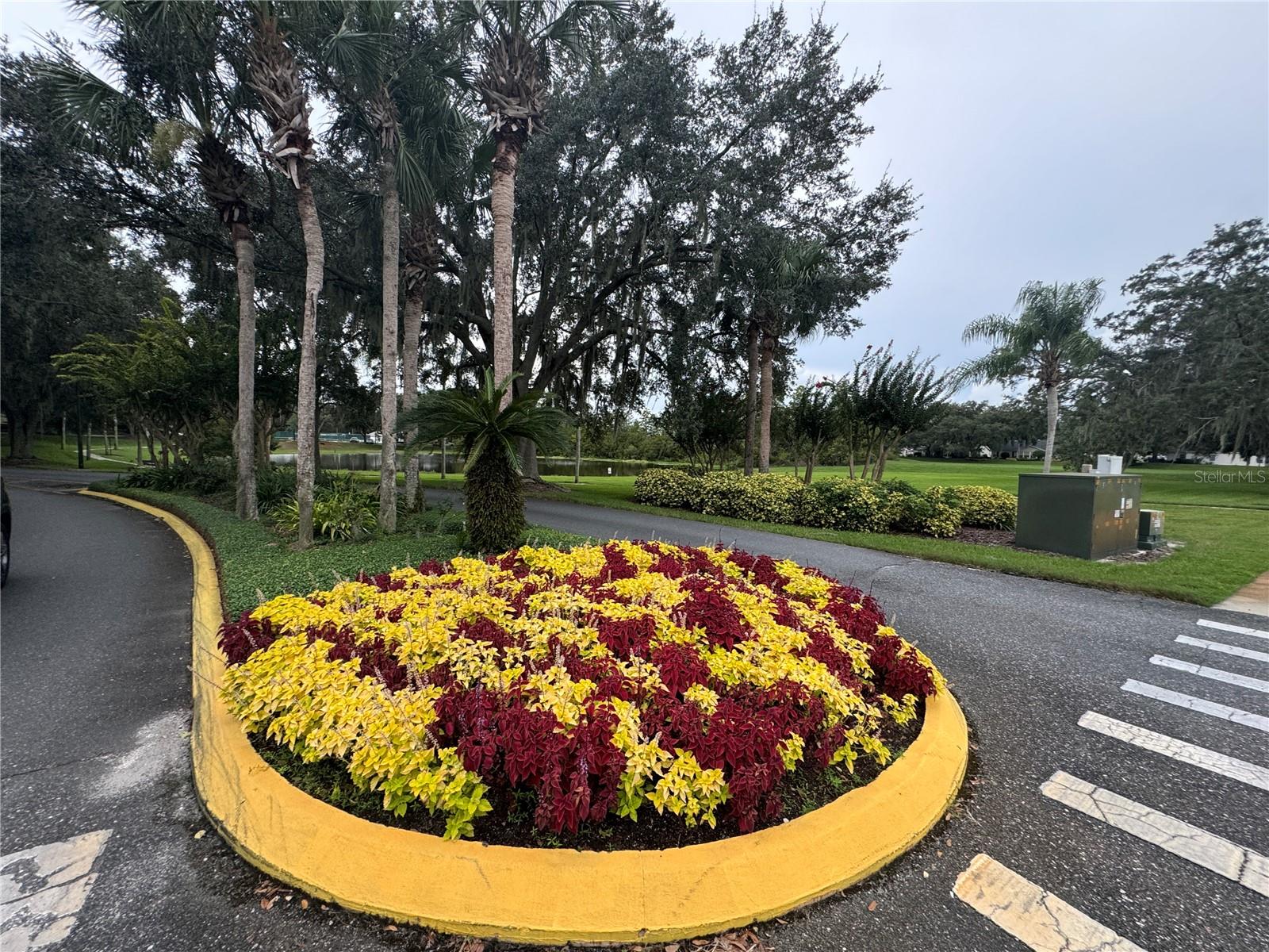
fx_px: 513
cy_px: 476
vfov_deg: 85.7
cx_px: 634
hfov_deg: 102.1
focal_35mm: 14
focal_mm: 2.22
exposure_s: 1/99
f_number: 2.2
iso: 160
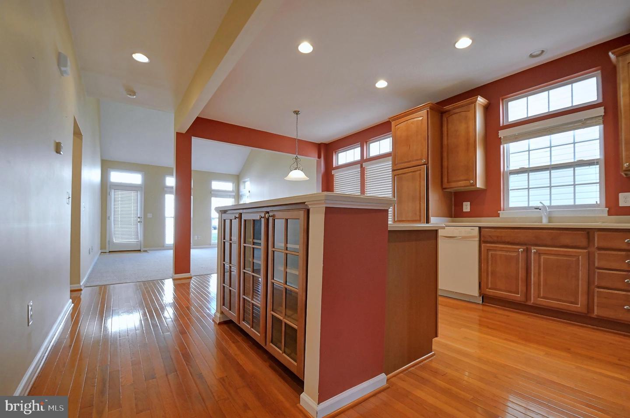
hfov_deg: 100.5
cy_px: 209
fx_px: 262
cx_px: 315
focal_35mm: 15
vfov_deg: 77.2
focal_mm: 10
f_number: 8
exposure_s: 1/25
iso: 800
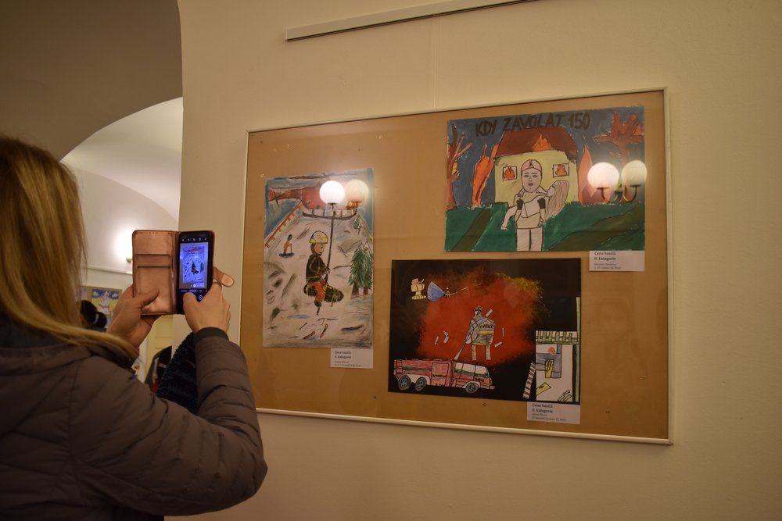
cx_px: 391
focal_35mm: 30
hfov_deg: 61.9
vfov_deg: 43.6
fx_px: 652
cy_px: 260
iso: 360
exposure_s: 1/30
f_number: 3.8
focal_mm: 20
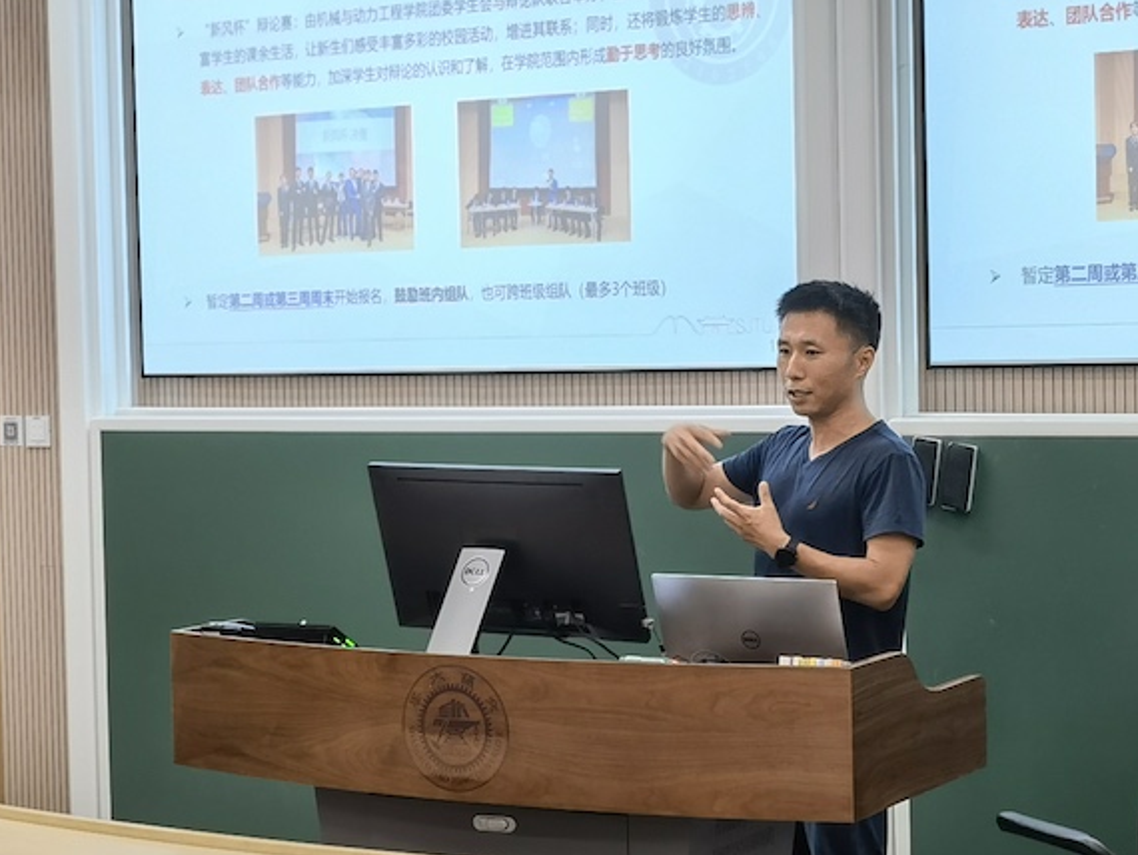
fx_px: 2664
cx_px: 577
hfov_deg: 24.1
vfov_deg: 18.2
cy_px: 416
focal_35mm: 81
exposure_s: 1/98.8
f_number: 1.9
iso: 80
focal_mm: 6.67
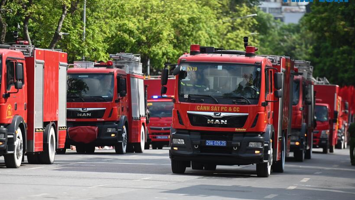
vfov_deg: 5.8
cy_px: 95
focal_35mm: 210
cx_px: 178
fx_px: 1977
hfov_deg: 10.3
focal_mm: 200
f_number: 2.8
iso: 500
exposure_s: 1/5000
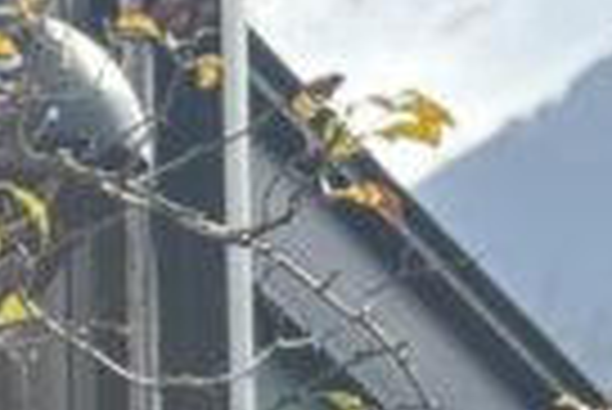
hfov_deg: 4.9
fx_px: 6926
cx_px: -986
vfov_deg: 3.4
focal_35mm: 407
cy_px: 775
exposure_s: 1/872
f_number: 1.6
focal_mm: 5.96
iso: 32
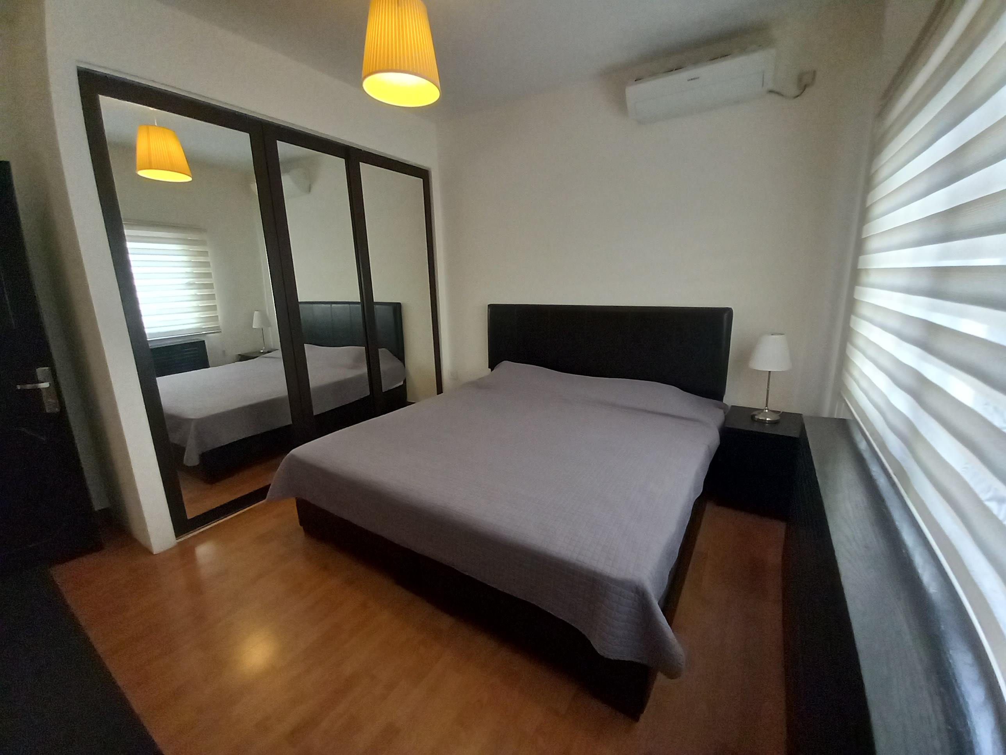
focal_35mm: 13
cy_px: 378
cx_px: 503
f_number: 2.2
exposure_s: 1/33
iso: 250
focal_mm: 1.13
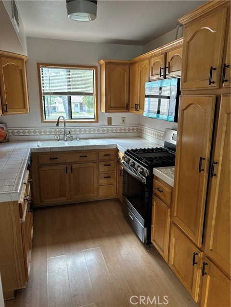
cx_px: 116
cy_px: 154
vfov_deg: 67.3
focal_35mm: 26
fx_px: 231
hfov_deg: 53.1
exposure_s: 1/60
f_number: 1.6
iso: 160
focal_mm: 5.96
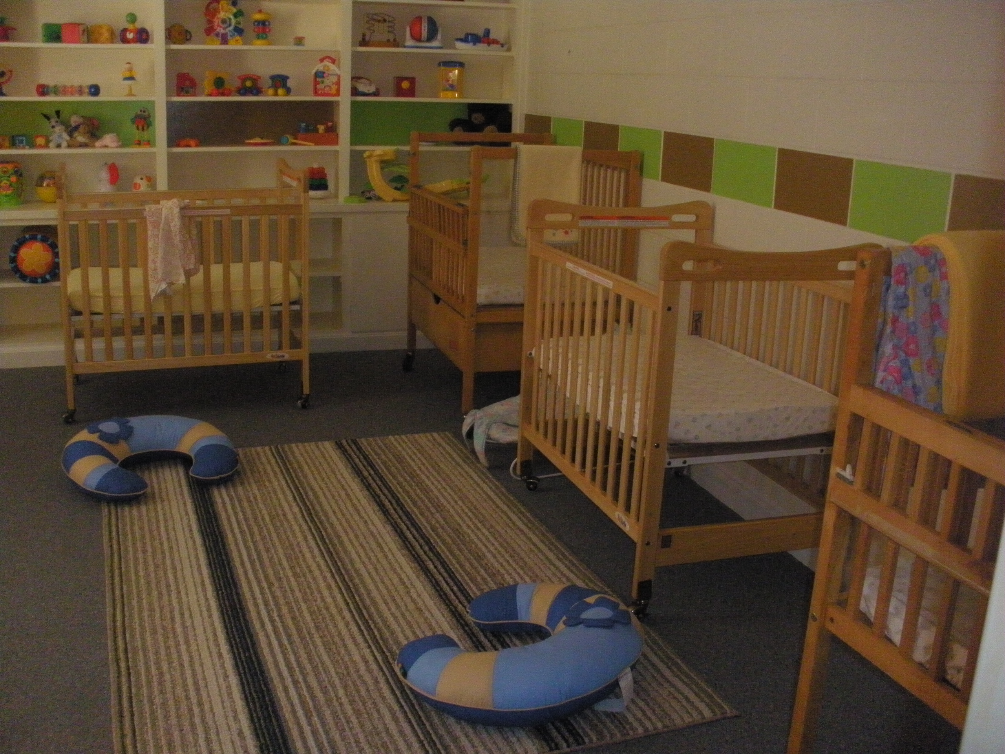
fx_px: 1045
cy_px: 377
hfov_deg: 51.4
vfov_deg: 39.7
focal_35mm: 36
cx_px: 502
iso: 800
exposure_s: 1/60
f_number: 3.5
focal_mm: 6.3
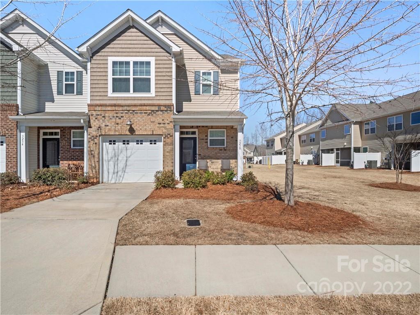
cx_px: 210
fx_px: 218
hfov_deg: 87.8
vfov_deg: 71.6
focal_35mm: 18
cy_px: 158
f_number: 8
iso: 400
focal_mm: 9
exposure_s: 1/2000
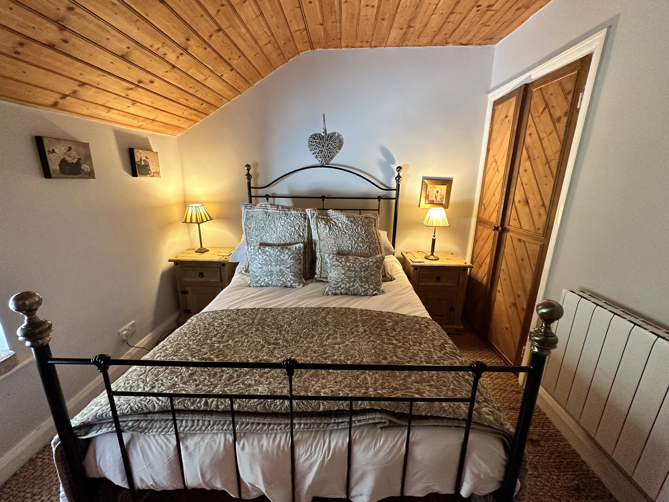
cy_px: 251
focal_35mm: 14
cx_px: 334
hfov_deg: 102.1
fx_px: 271
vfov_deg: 85.7
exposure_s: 1/50
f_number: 2.2
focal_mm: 2.22
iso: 250
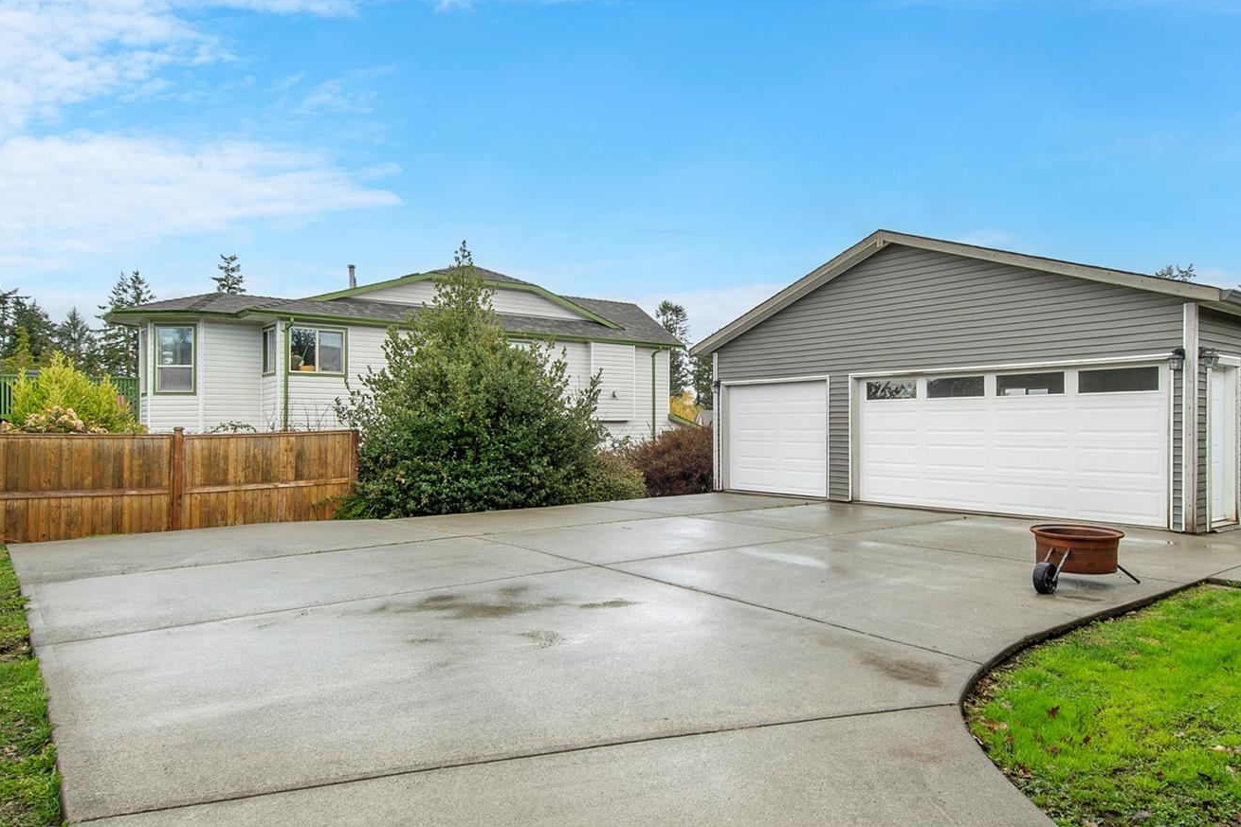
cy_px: 431
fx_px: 758
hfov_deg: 78.2
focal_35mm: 22
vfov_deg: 57.2
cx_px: 696
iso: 250
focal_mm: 12
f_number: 8
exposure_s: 1/250
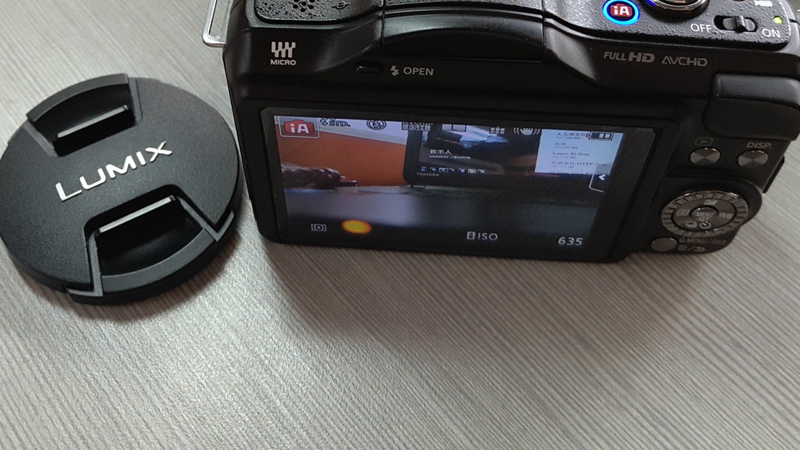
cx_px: 373
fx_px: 997
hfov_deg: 43.7
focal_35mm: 47
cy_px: 93
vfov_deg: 25.0
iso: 200
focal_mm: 4.73
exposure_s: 1/33
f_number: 2.2
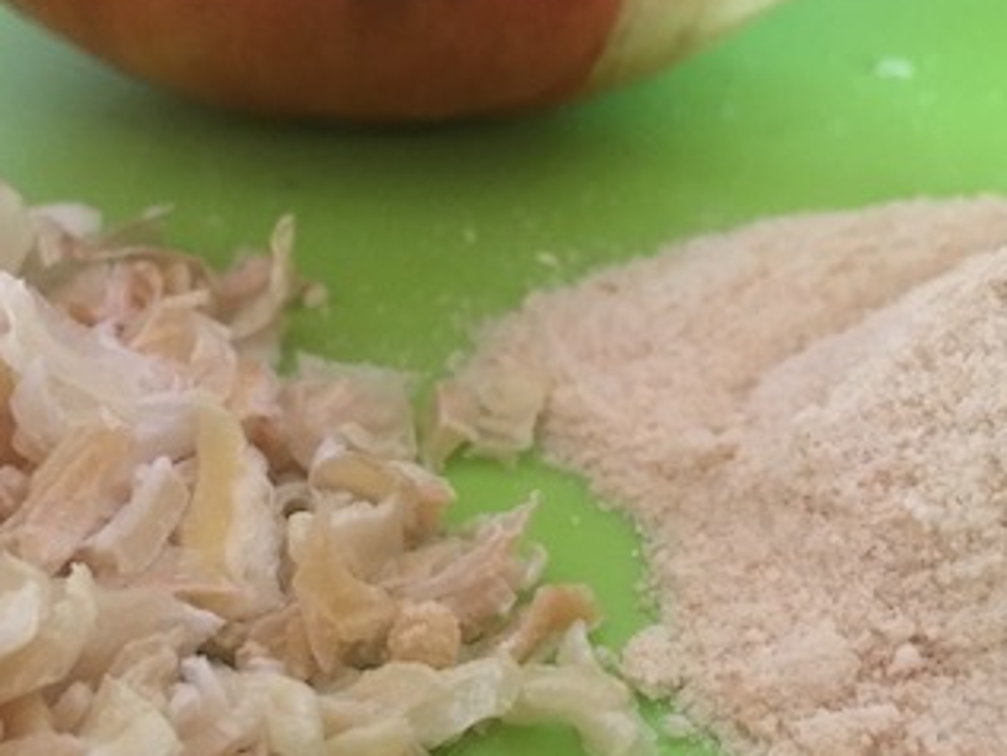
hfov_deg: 30.2
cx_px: 448
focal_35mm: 64
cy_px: 430
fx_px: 1863
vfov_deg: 22.9
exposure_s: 1/20
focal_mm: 4.15
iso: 200
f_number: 2.2
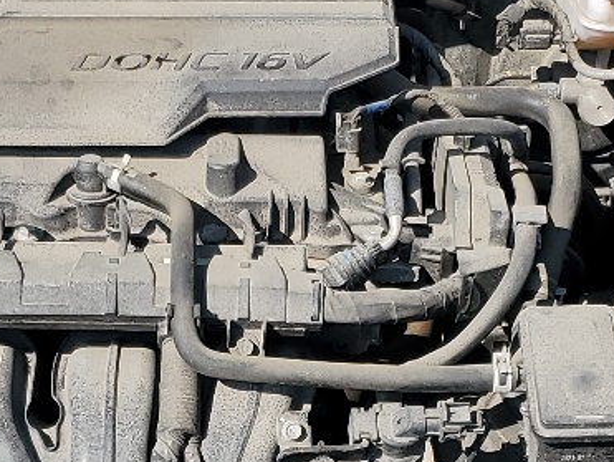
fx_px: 1989
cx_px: 238
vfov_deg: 13.0
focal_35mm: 112
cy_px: 523
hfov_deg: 17.5
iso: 50
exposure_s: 1/2500
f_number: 1.5
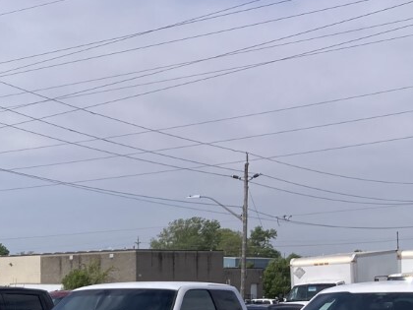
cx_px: -148
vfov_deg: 15.0
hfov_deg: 18.7
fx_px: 1145
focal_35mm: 96
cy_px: 349
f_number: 1.8
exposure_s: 1/3472
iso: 20
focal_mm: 3.99
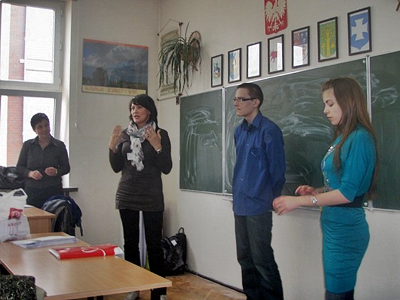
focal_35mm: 38
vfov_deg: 37.7
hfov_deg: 49.0
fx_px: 439
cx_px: 200
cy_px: 150
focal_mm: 6.7
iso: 125
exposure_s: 1/30
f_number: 3.5
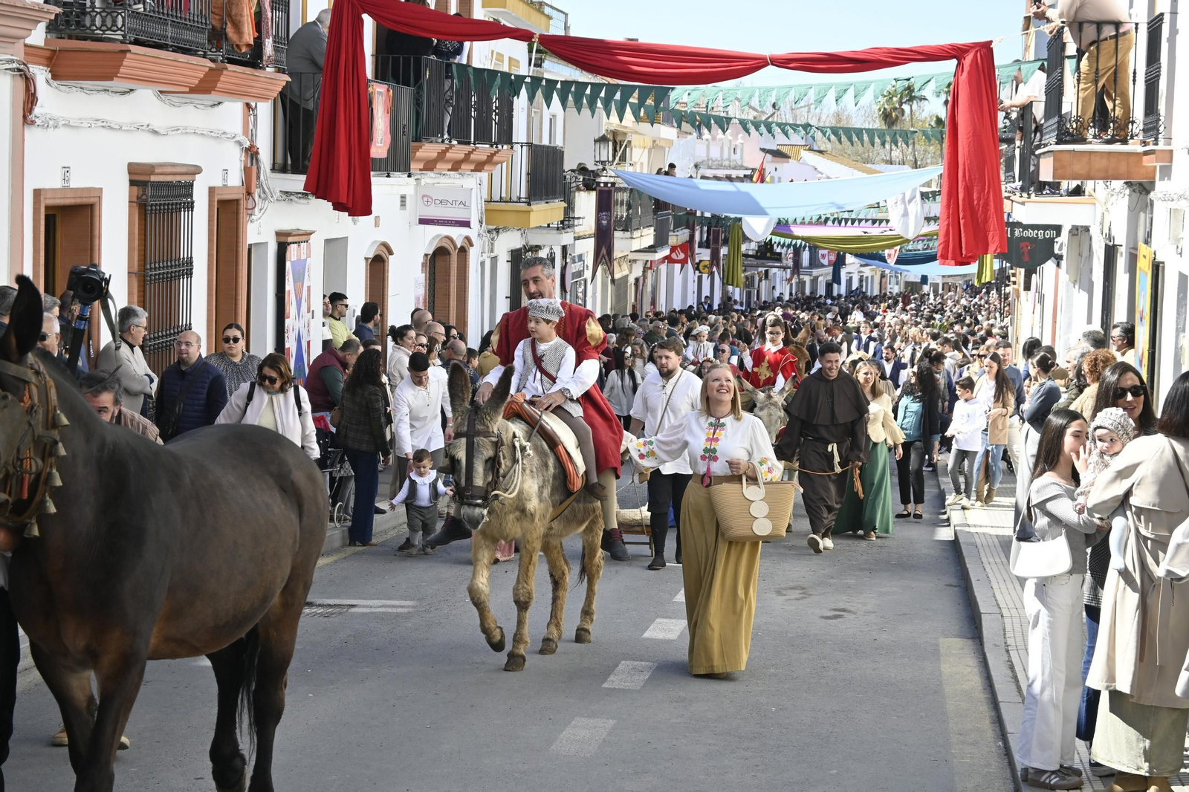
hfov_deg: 27.0
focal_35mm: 75
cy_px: 396
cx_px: 594
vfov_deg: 18.2
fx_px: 2476
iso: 250
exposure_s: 1/400
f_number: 6.3
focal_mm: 50
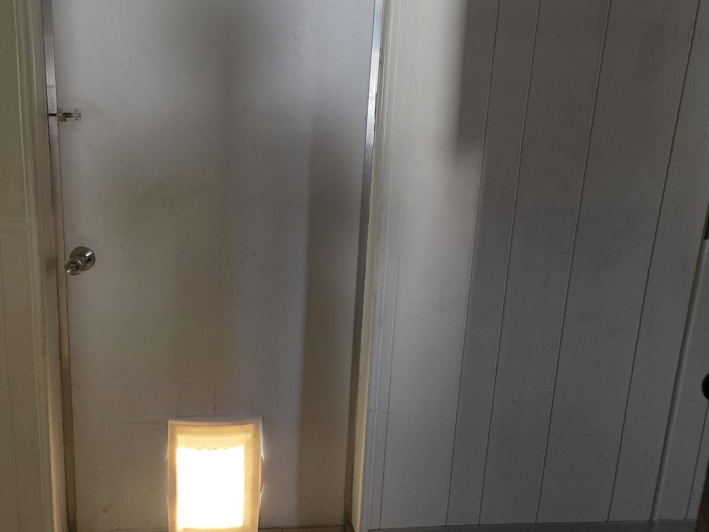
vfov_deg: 64.3
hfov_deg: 80.8
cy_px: 178
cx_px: 285
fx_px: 410
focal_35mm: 20
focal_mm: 2.2
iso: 1250
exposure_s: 1/60
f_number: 1.9
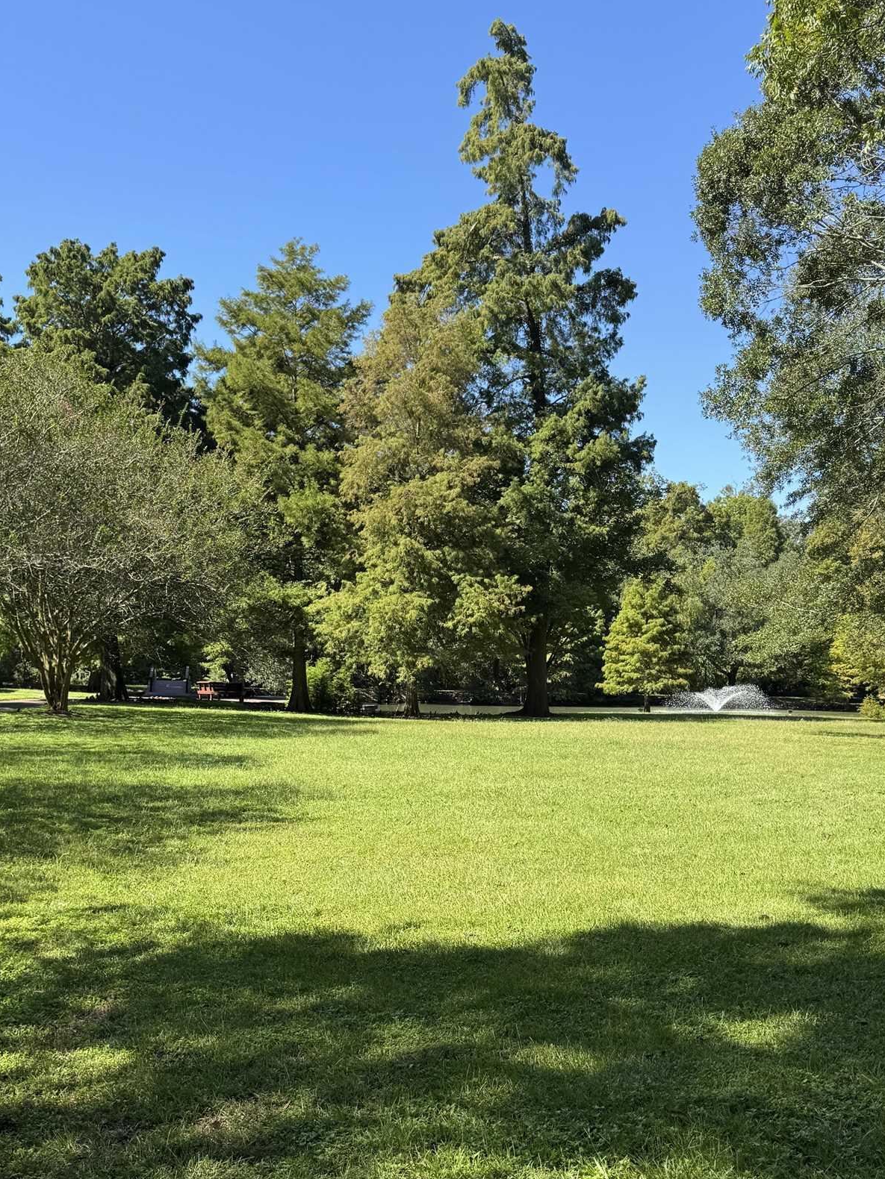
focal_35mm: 35
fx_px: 1193
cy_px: 702
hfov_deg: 40.7
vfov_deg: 52.3
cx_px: 464
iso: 80
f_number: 1.78
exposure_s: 1/1678
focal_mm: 6.76
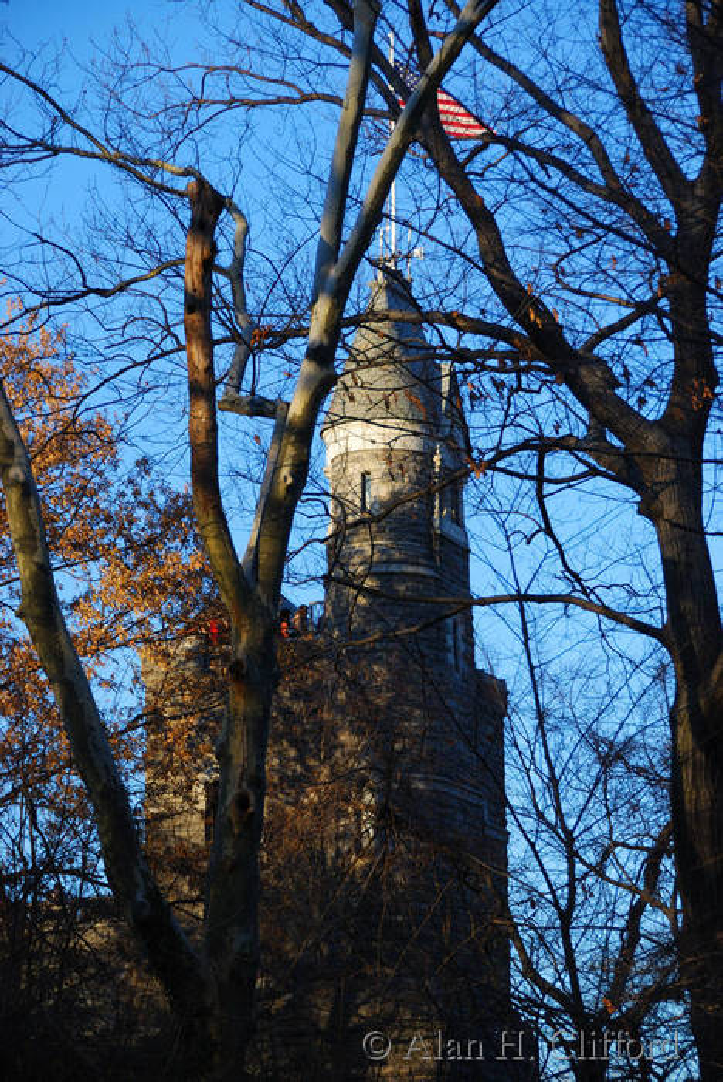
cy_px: 541
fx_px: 3608
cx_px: 362
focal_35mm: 120
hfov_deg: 11.4
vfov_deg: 17.0
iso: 100
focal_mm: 80
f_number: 5.3
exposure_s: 1/160
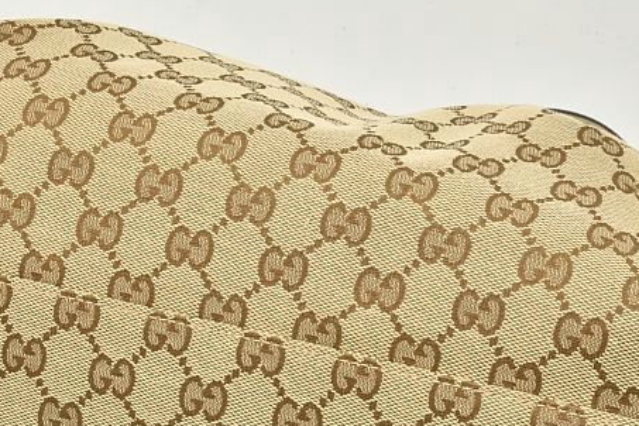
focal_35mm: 137
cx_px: 228
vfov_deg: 9.9
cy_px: 461
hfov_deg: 15.0
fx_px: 2432
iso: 200
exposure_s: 1/4
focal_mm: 62
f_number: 22
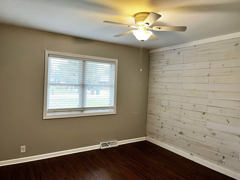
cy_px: 90
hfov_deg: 67.3
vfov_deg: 53.1
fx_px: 180
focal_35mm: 26
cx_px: 120
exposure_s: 1/60
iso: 100
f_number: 1.6
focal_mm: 5.1
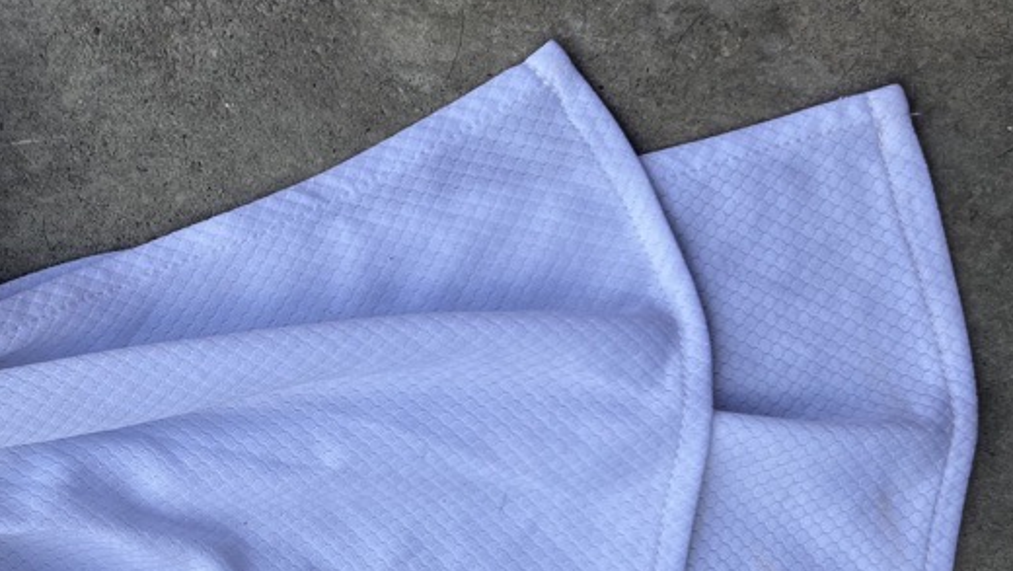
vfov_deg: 24.1
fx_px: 1317
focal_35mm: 49
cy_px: 463
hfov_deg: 40.8
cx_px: 249
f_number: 1.6
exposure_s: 1/1923
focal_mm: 5.1
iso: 50
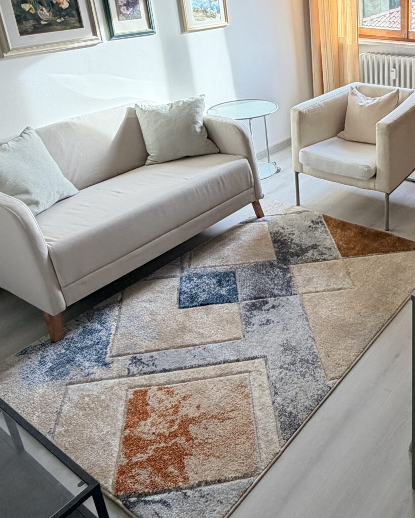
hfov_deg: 39.6
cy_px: 147
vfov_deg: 51.2
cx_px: 388
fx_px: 522
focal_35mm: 34
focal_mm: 2.22
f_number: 2.2
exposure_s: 1/121
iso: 160
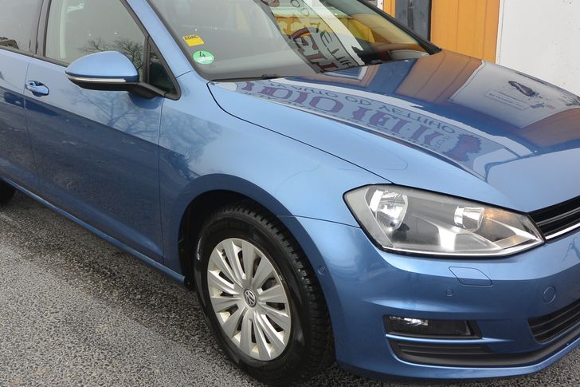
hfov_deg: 50.7
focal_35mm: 38
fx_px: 612
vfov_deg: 35.0
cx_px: 293
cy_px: 188
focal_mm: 10
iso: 160
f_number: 4.5
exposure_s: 1/250
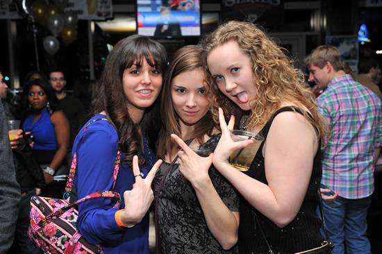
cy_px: 127
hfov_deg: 41.1
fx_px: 509
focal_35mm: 48
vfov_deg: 28.0
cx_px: 191
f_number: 5
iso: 800
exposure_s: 1/100
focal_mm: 48
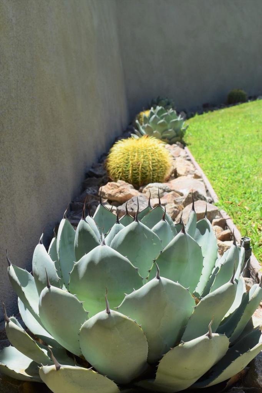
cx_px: 131
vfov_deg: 38.9
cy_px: 196
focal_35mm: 51
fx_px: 557
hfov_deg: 26.5
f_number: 11
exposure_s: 1/400
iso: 400
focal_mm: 34
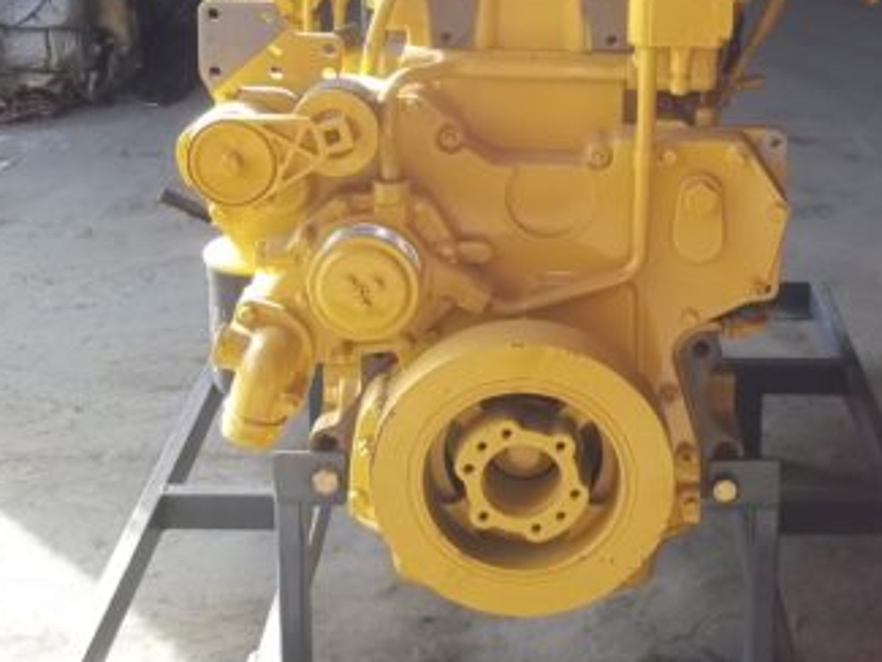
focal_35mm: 59
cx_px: 537
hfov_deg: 32.6
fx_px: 1504
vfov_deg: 24.5
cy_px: 136
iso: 64
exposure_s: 1/100
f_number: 2.9
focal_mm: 5.7
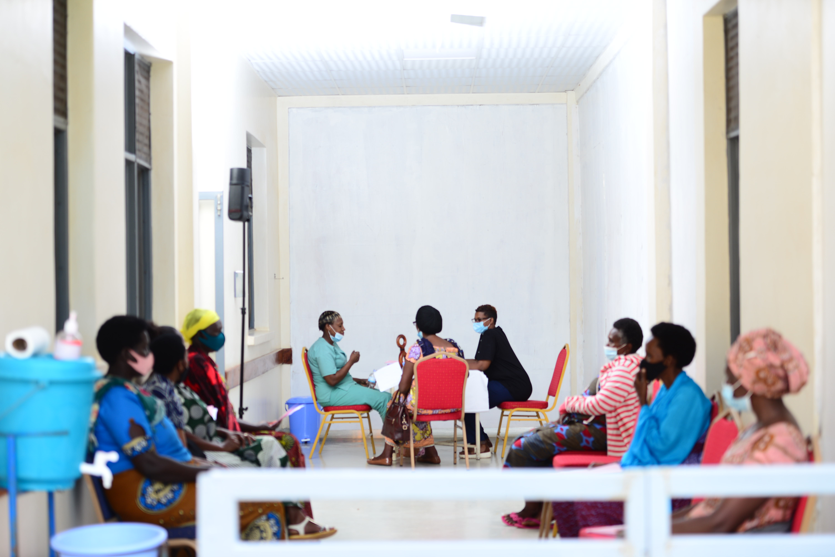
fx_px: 1624
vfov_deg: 19.5
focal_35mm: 70
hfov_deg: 28.8
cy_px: 278
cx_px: 418
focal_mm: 70
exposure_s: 1/200
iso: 125
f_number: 2.8
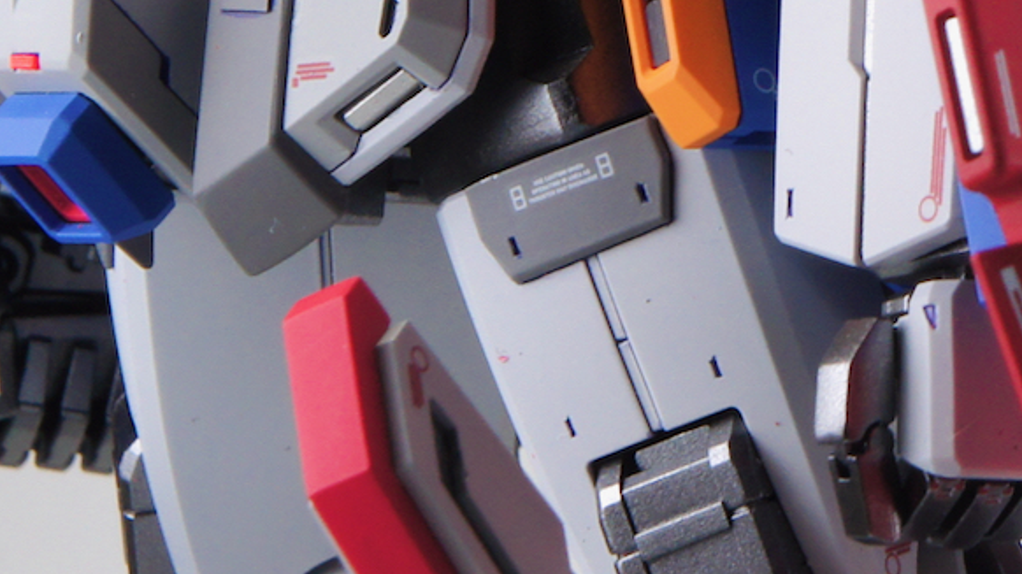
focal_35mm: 259
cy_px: -321
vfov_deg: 4.7
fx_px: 7017
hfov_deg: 8.2
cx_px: 1466
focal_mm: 48
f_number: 13
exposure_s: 1/30
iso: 400
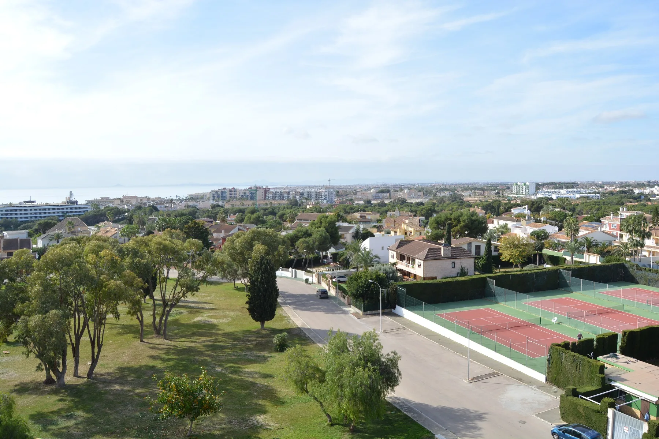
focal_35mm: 27
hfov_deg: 67.4
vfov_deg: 47.9
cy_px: 220
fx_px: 494
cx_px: 330
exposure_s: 1/125
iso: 160
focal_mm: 18
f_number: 13
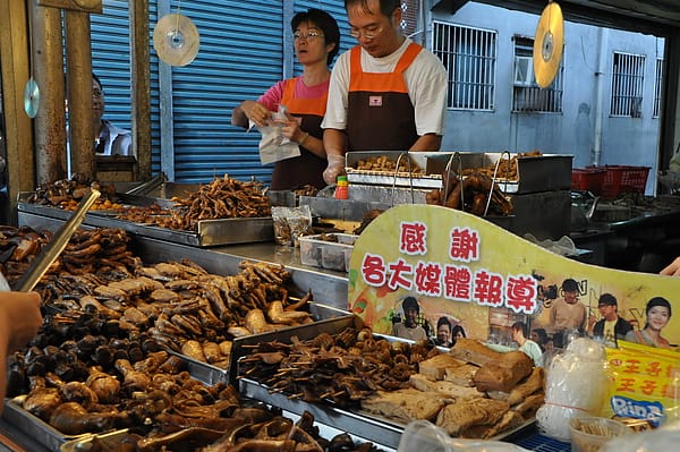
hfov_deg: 48.0
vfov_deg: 33.0
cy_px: 226
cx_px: 340
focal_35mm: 40
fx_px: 764
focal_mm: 27
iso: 800
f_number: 6.3
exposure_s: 1/160
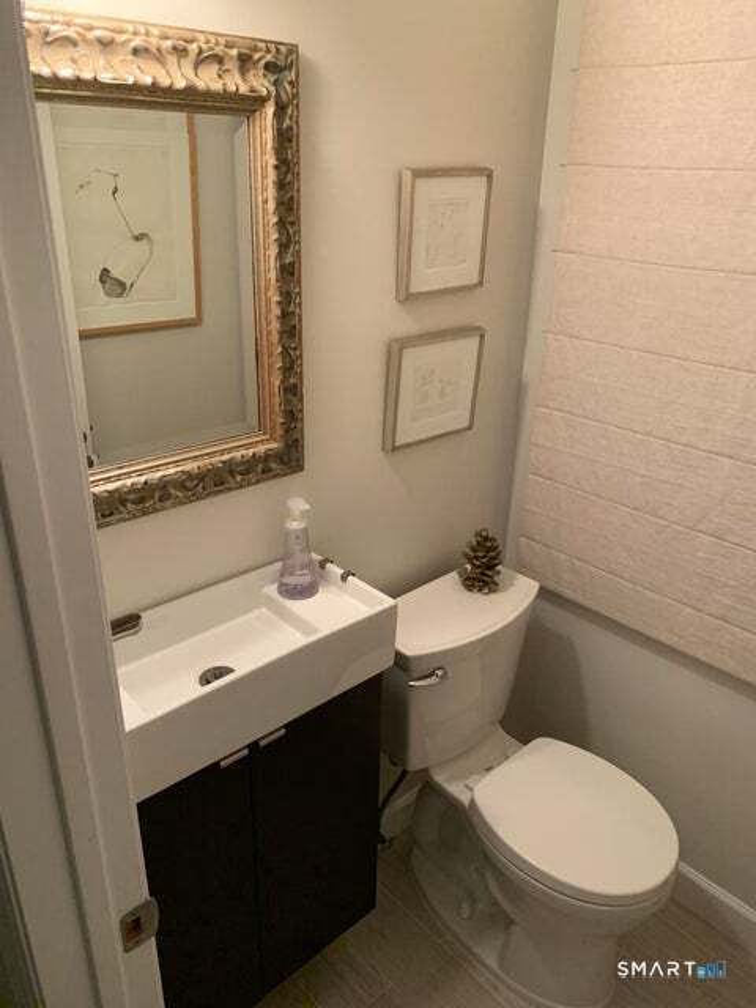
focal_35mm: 26
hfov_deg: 53.1
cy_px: 504
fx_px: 757
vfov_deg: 67.3
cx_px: 378
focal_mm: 4.25
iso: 250
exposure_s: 1/40
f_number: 1.8
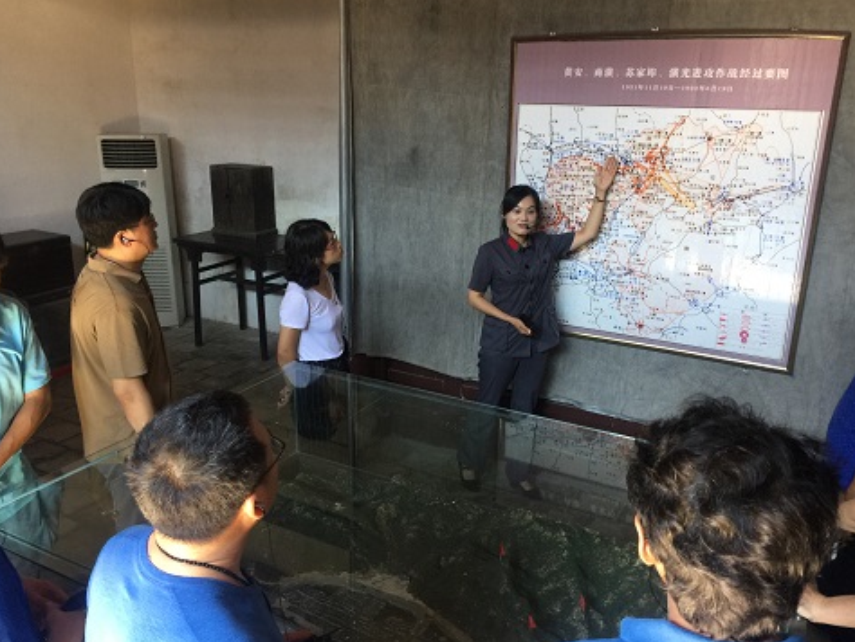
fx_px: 741
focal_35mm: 30
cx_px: 437
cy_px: 317
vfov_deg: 46.8
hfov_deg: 59.9
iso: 64
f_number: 2.2
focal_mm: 4.15
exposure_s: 1/17
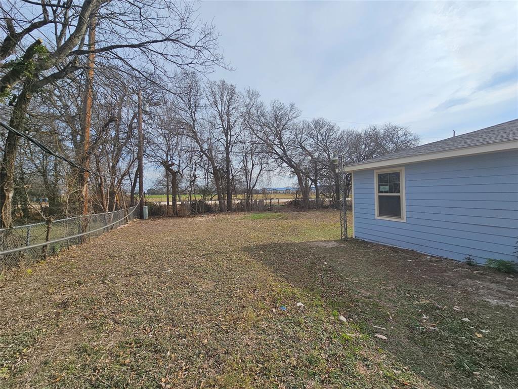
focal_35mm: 13
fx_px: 195
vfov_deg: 89.9
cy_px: 194
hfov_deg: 106.2
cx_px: 259
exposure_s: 1/3151
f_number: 2.2
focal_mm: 2.2
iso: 50
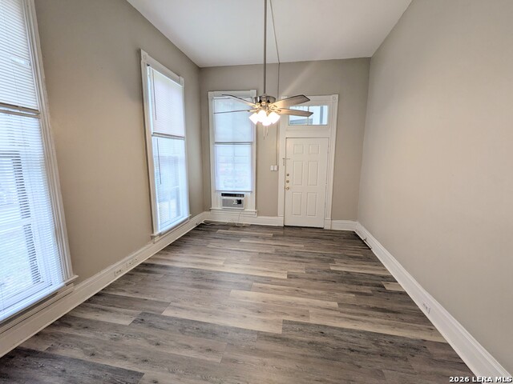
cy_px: 192
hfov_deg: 102.1
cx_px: 256
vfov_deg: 85.7
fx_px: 207
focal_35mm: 14
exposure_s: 1/60
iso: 55
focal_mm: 1.83
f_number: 2.2
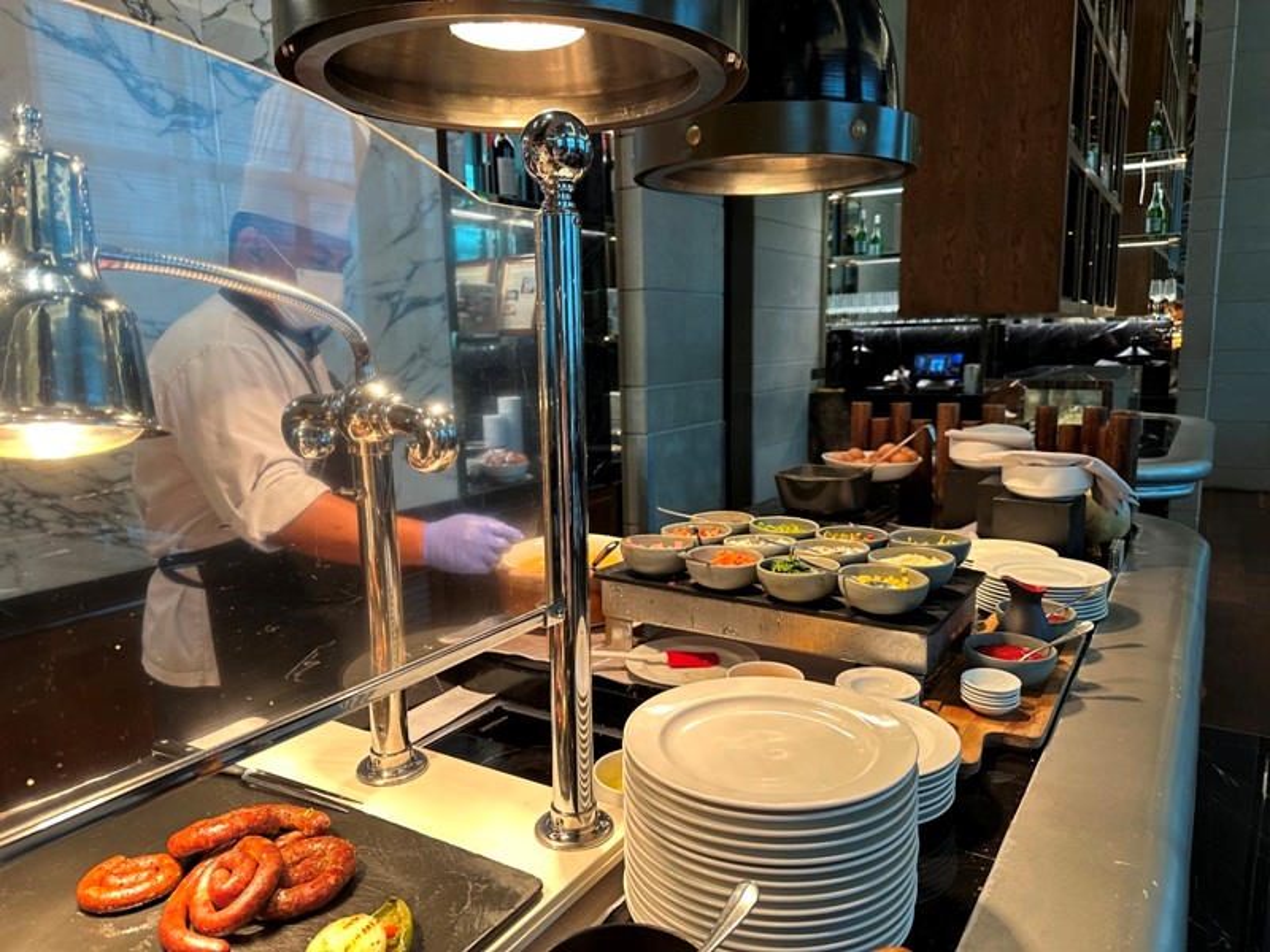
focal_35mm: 24
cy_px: 476
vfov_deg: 56.8
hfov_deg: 71.6
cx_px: 635
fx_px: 881
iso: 160
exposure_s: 1/100
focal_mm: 6.86
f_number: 1.78
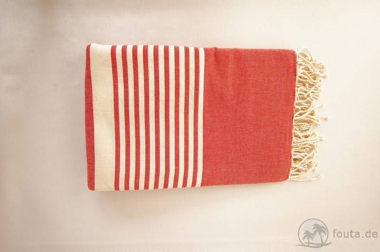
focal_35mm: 22
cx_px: 190
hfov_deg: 78.6
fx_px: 232
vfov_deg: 57.1
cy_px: 126
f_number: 4
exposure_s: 1/8
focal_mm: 15
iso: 100
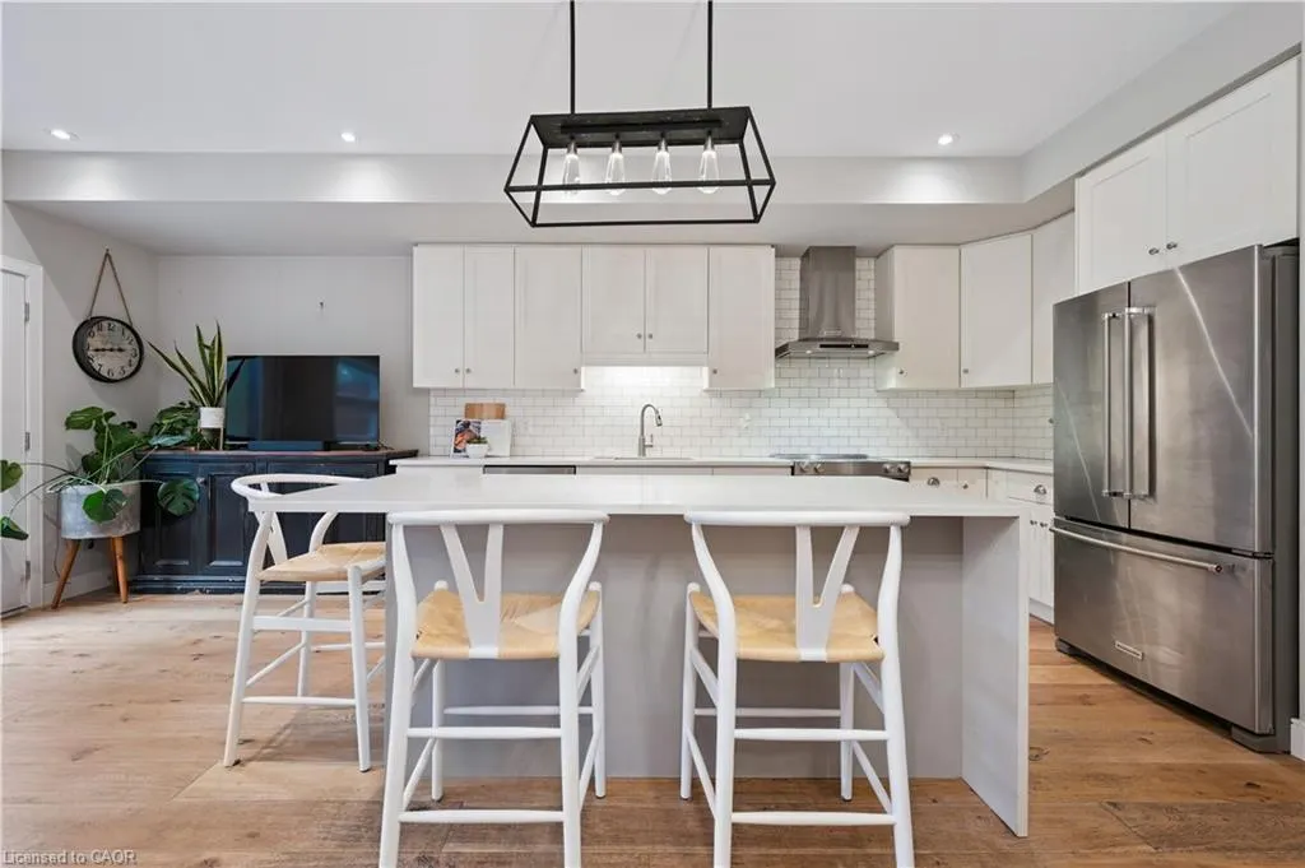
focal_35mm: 15
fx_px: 543
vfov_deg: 77.2
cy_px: 434
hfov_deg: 100.4
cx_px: 652
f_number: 8
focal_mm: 15
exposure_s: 1/10
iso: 200
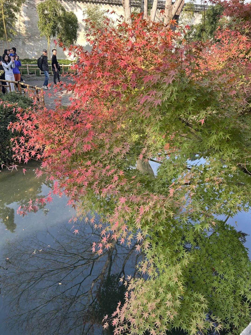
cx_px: 126
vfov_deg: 67.3
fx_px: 251
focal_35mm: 26
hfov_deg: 53.1
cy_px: 168
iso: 50
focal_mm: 5.7
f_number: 1.5
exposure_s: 1/407
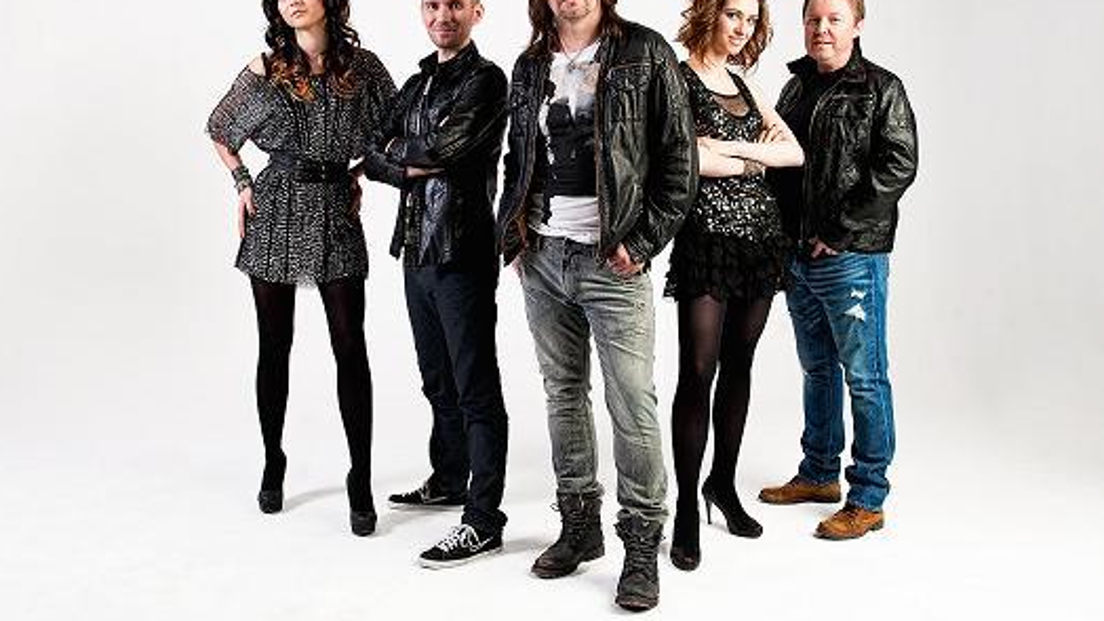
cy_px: 274
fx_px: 996
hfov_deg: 58.0
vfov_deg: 34.6
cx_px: 548
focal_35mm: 34
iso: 160
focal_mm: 32
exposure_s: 1/160
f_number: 10
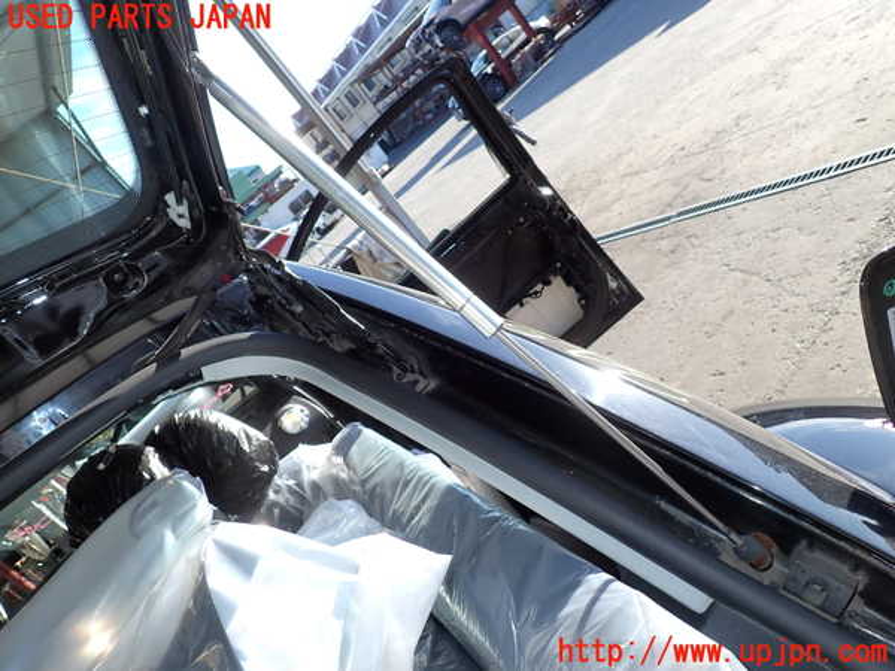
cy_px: 336
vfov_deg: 54.9
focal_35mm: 25
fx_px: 646
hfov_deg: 69.4
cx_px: 448
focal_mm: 4.5
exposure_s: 1/400
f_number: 2.8
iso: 100
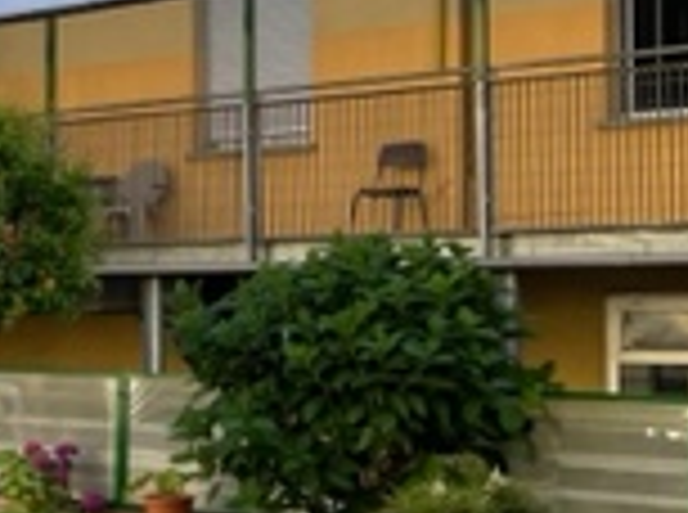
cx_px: -724
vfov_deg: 13.5
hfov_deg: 14.6
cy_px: 315
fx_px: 2161
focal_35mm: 109
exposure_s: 1/569
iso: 32
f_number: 1.6
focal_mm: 4.2
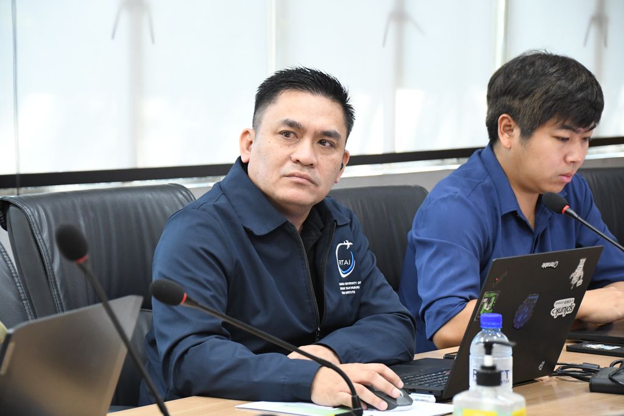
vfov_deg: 10.8
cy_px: 208
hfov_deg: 16.1
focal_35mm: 127
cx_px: 312
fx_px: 2201
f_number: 5.3
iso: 3200
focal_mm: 85
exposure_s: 1/100
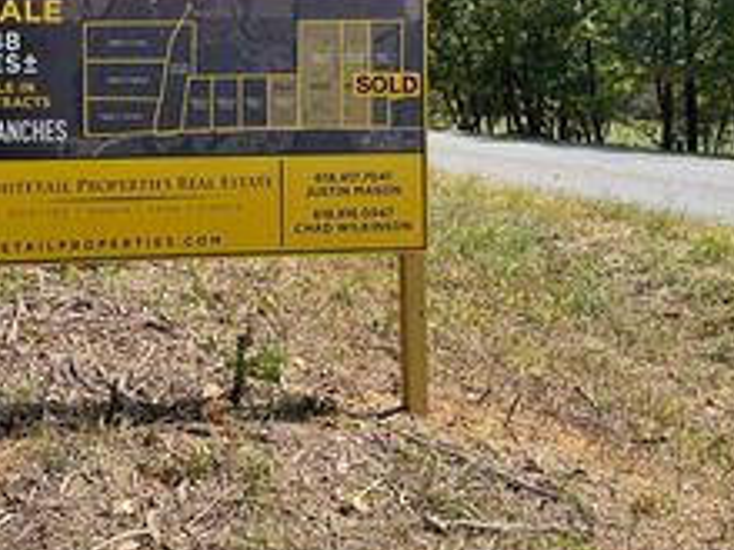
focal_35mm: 47
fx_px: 997
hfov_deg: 39.0
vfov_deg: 30.3
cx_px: 155
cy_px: 125
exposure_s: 1/1916
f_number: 1.78
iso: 80
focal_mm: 6.86
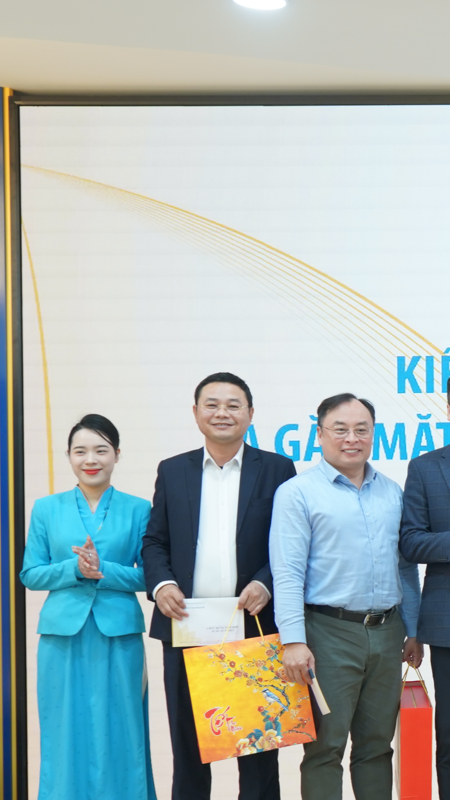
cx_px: 802
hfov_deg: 14.9
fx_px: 1506
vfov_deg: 29.6
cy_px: 520
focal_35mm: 71
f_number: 2.8
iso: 500
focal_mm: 30
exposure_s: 1/100
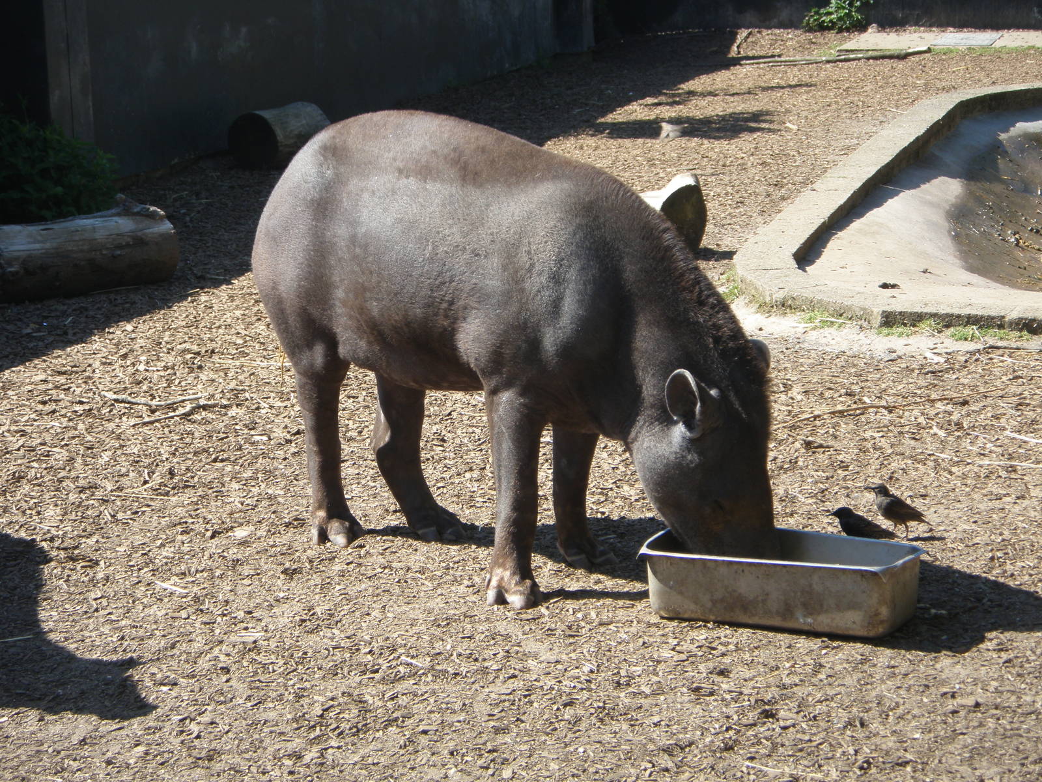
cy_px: 391
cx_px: 521
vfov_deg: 15.6
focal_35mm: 95
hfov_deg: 20.7
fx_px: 2860
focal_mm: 17.2
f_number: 4.5
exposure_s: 1/125
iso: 50
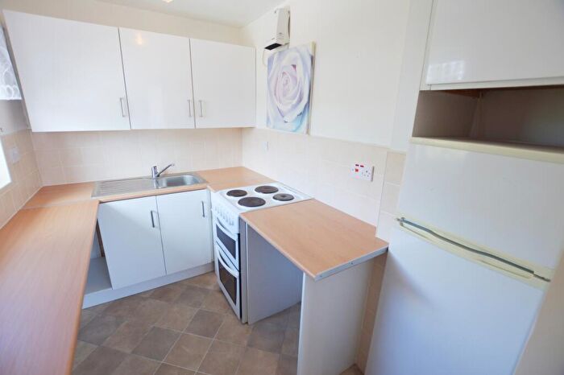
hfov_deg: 100.4
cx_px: 282
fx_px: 235
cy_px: 188
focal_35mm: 15
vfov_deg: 77.3
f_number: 3.5
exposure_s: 1/125
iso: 280
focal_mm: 10
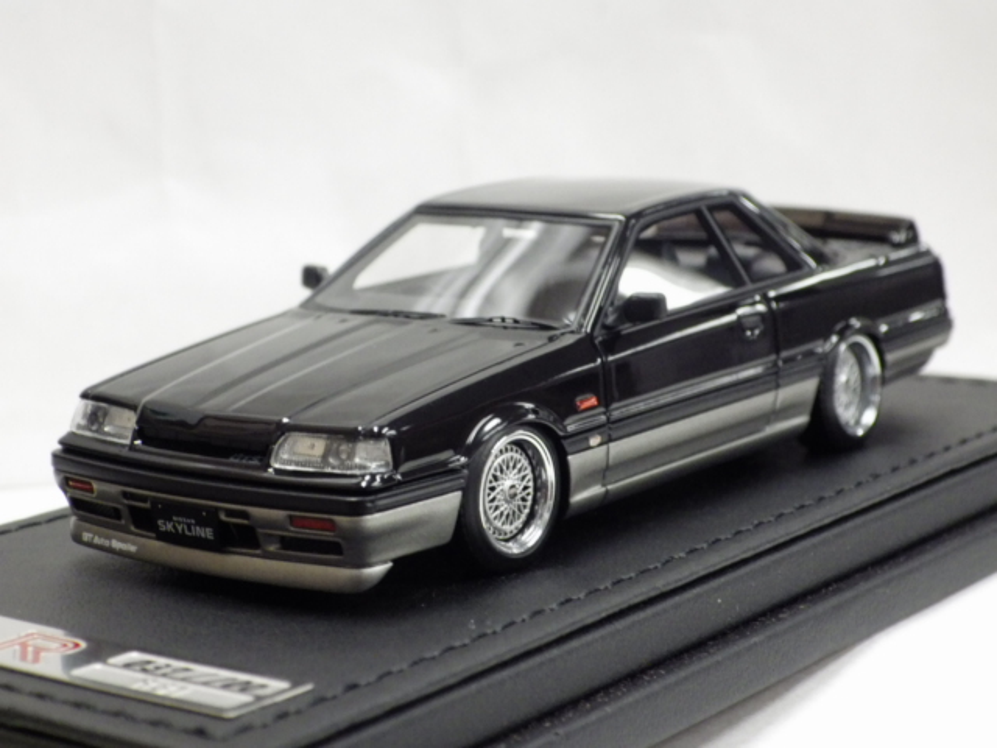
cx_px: 498
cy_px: 374
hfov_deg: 22.5
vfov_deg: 17.0
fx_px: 2506
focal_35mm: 87
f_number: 4.4
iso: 800
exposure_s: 1/30
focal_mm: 15.6
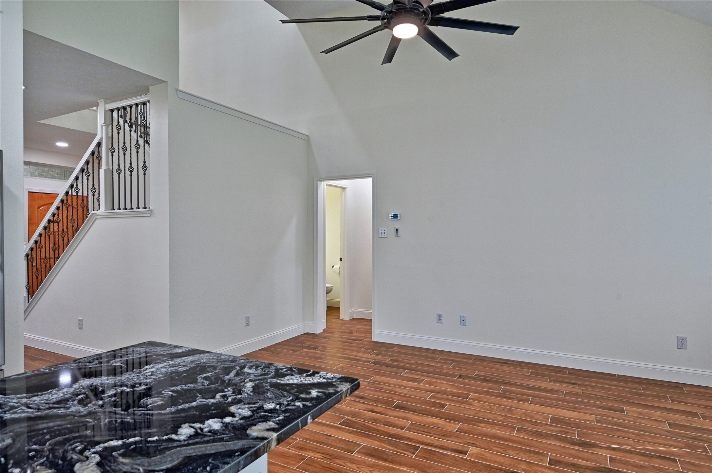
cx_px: 356
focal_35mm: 21
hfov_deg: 81.2
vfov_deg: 59.4
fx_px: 415
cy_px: 236
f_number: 8
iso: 400
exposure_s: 1/15
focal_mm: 21
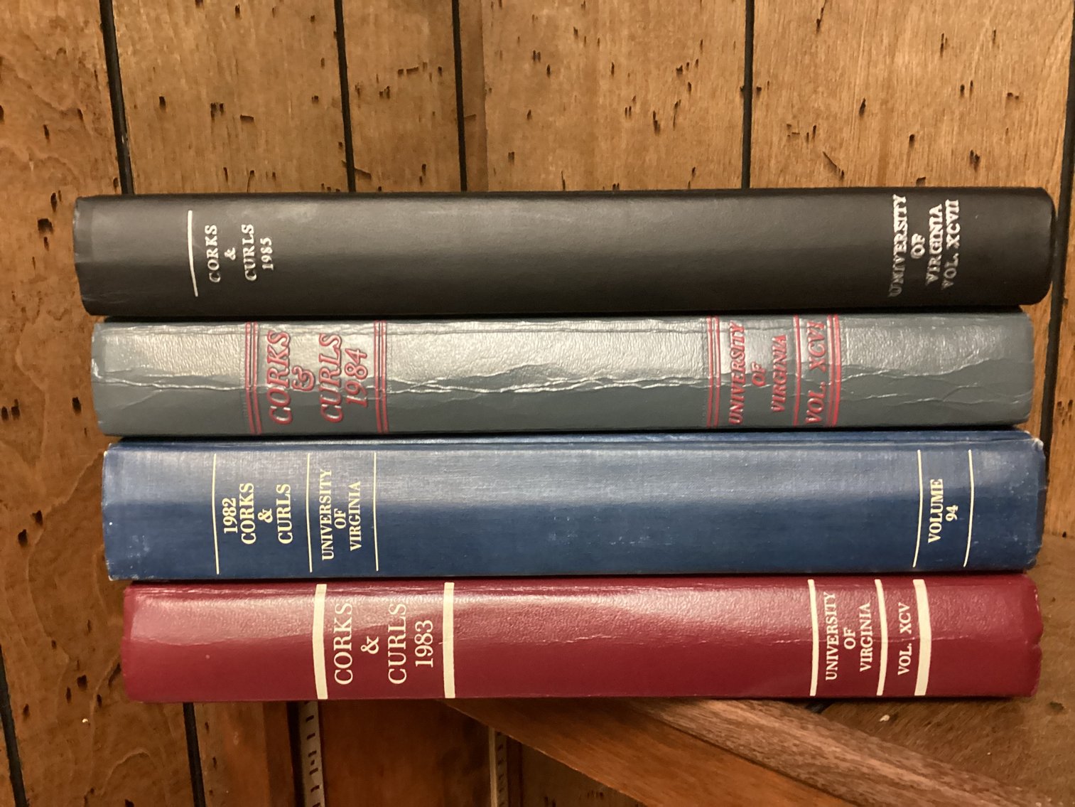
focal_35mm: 31
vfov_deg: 45.4
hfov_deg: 58.3
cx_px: 538
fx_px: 963
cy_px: 404
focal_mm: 3.3
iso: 640
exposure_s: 1/30
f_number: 2.4
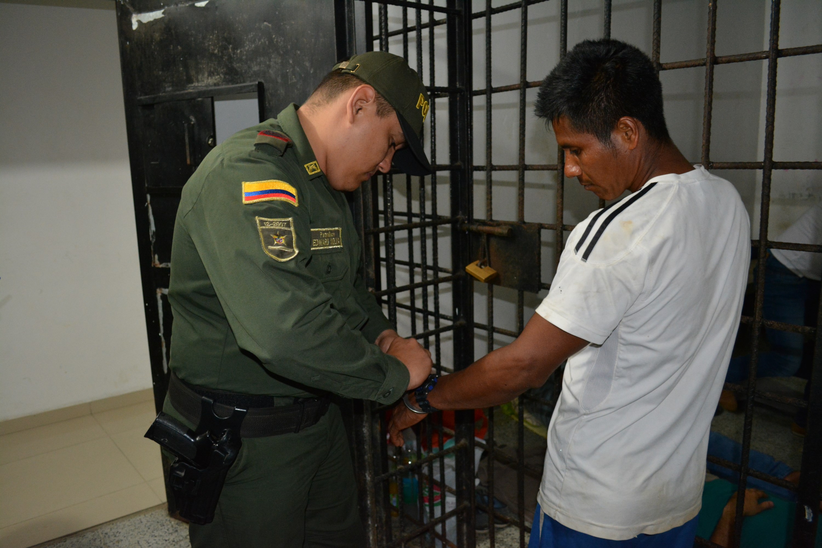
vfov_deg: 47.9
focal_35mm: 27
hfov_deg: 67.4
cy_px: 274
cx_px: 411
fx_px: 616
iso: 1250
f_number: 3.5
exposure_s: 1/60
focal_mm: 18
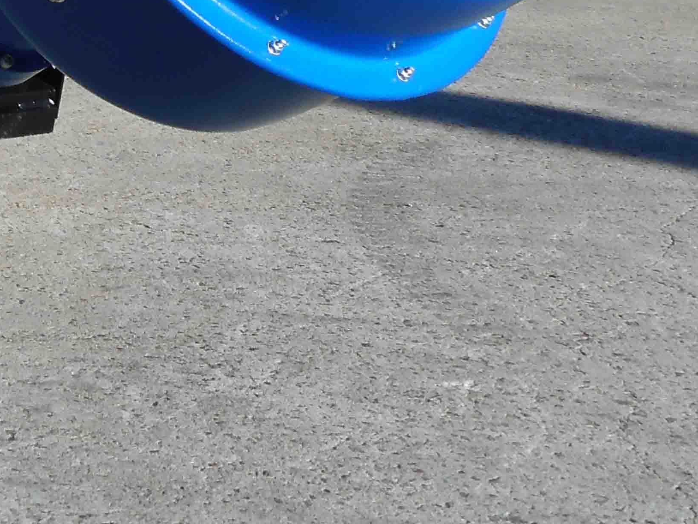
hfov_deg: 21.9
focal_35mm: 79
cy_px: -287
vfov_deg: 16.8
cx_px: -248
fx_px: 1593
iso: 80
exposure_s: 1/500
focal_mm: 4.5
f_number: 3.7
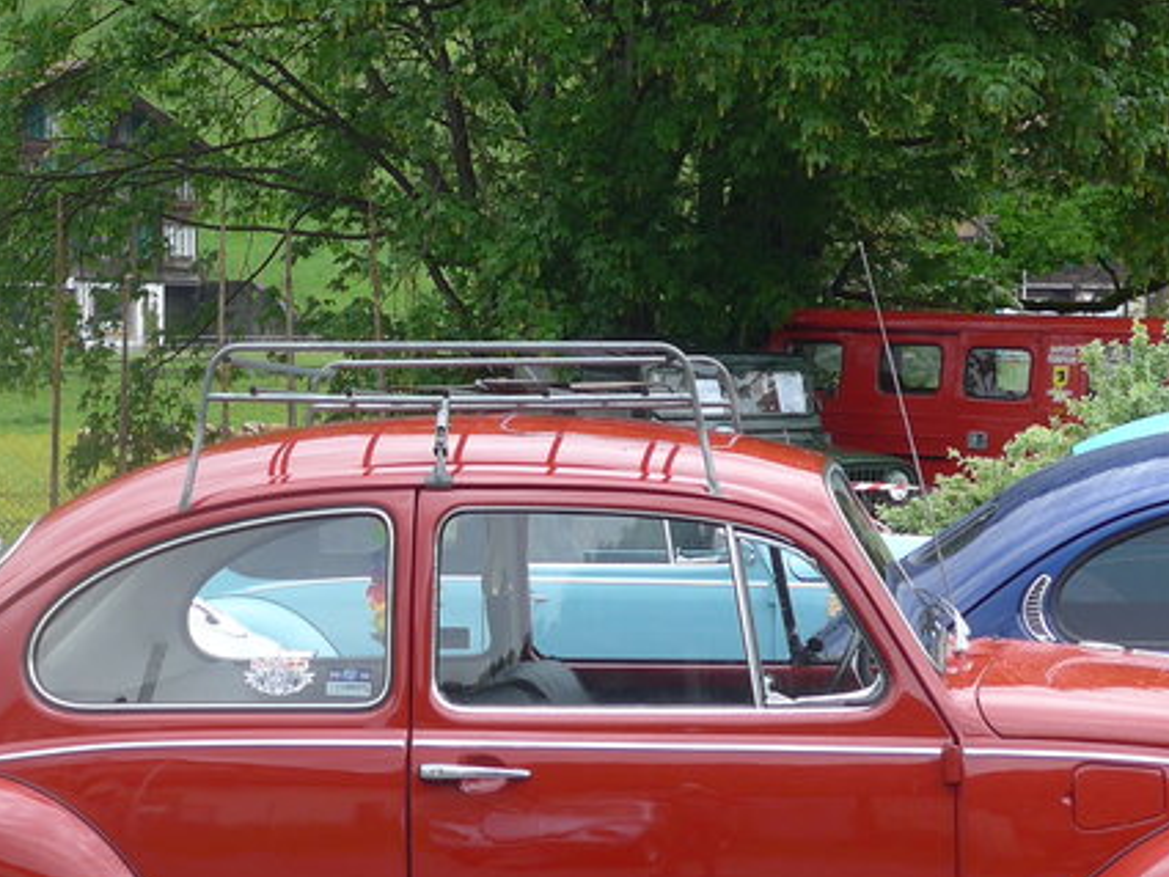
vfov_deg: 15.4
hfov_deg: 20.2
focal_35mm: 96
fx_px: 3243
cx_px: 231
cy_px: 396
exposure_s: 1/250
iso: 80
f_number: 2.8
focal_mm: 7
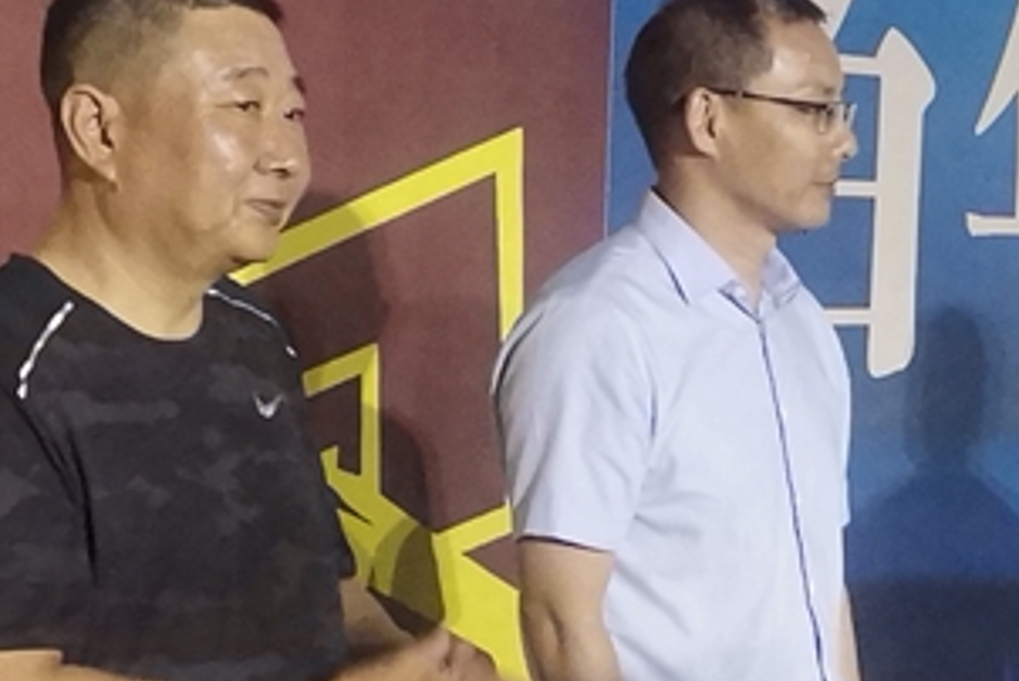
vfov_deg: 10.7
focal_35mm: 127
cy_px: 659
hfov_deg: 15.9
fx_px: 3598
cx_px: 898
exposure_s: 1/25
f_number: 1.8
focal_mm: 5.5
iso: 800
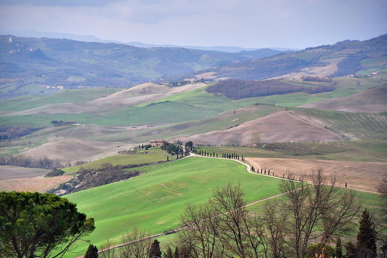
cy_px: 129
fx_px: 1290
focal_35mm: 120
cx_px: 194
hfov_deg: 17.1
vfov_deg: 11.4
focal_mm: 120
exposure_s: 1/640
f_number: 4
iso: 100
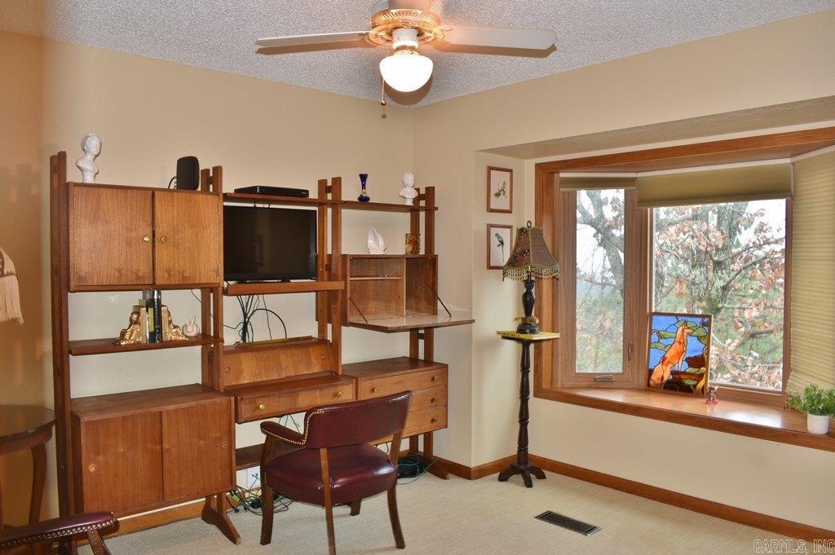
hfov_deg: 67.4
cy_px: 278
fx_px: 626
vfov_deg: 47.9
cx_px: 418
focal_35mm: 27
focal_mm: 18
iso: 100
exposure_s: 1/8
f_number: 5.6
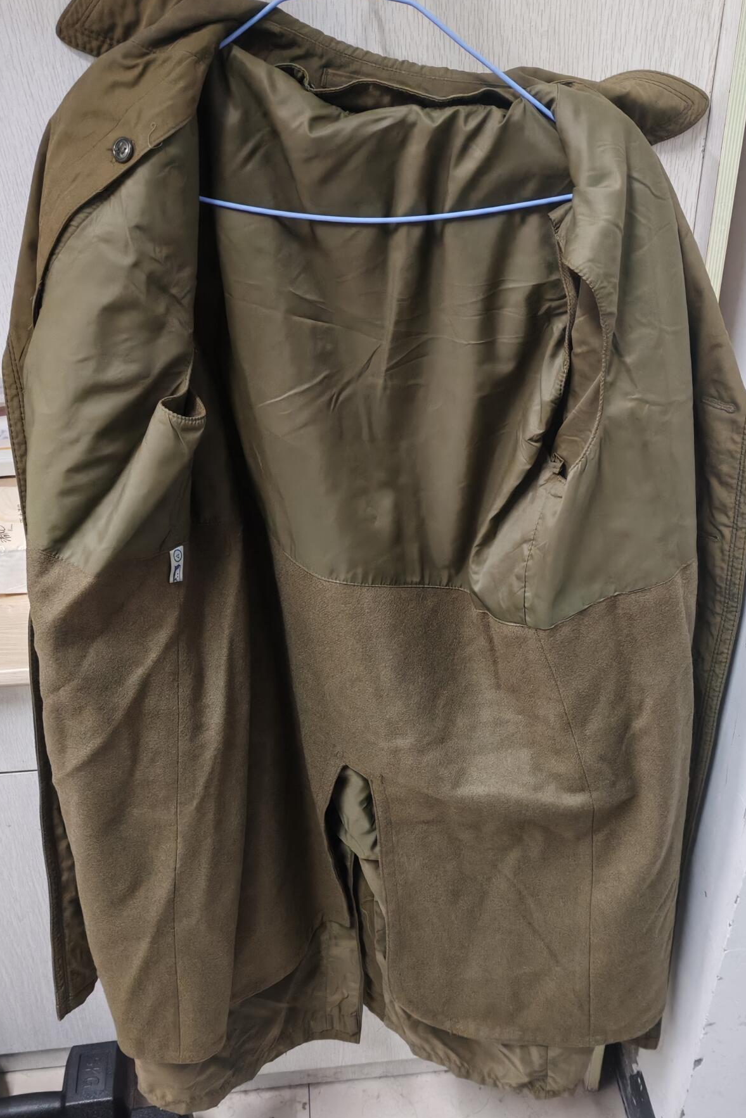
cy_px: 554
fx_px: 1088
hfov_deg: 37.9
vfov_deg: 54.4
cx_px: 368
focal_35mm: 35
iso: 1000
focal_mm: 5.52
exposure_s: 1/25
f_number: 1.95
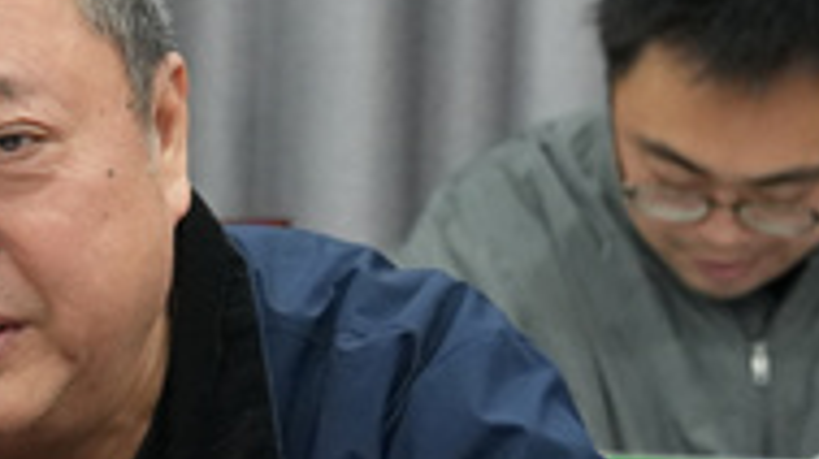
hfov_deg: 6.9
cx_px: -308
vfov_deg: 3.9
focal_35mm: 310
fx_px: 6727
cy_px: 288
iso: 5000
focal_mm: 70
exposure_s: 1/80
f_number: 6.3
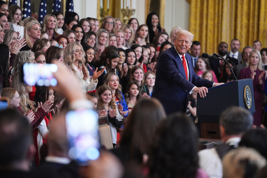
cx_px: 134
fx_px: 964
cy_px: 89
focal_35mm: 130
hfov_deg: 15.8
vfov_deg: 10.5
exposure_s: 1/250
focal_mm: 130
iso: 3200
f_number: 2.8
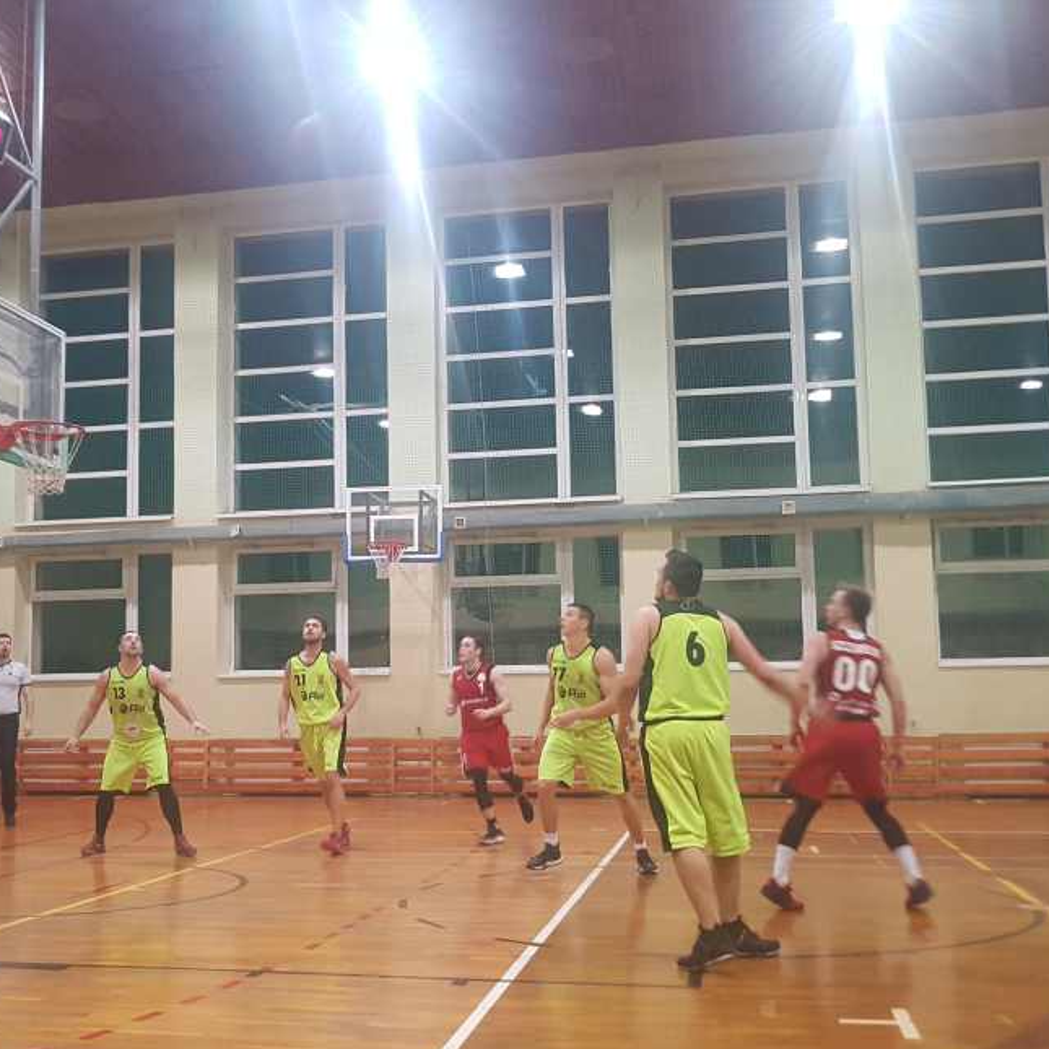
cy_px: 571
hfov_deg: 43.7
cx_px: 427
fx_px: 1303
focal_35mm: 38
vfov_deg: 43.8
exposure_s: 1/50
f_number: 1.7
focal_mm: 4.2
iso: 320
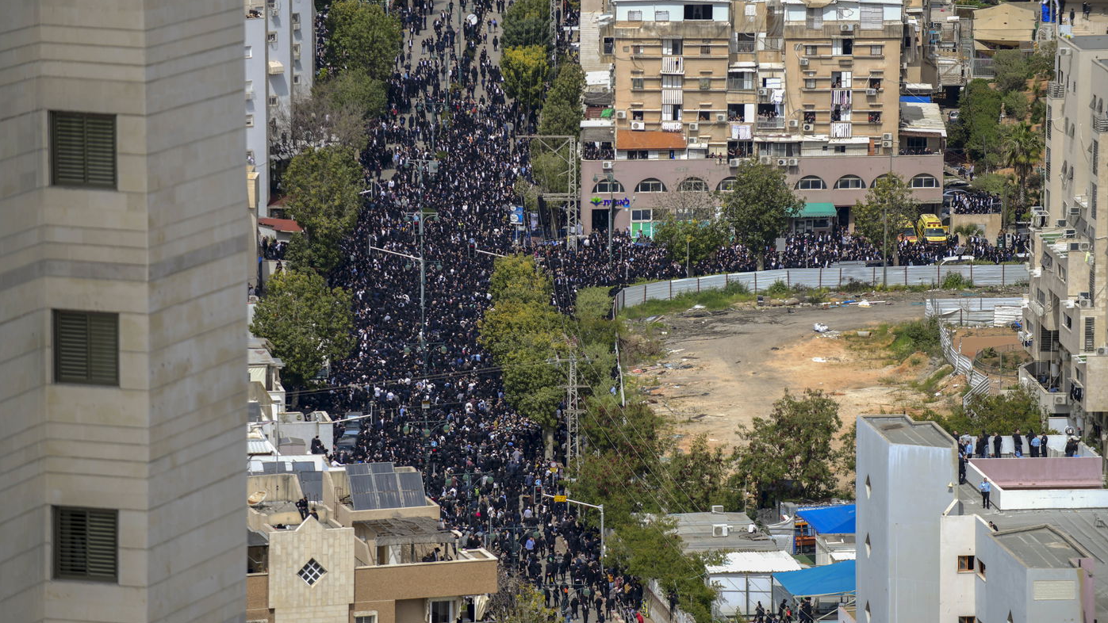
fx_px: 6170
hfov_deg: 10.3
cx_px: 554
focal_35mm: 210
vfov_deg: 5.8
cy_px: 322
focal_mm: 200
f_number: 3.5
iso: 31
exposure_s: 1/500
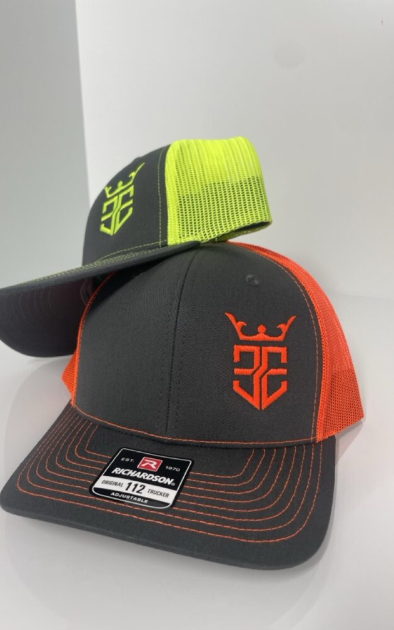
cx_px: 182
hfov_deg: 44.5
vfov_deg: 66.5
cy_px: 319
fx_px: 481
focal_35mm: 28
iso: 32
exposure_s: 1/120
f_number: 1.6
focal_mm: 4.2
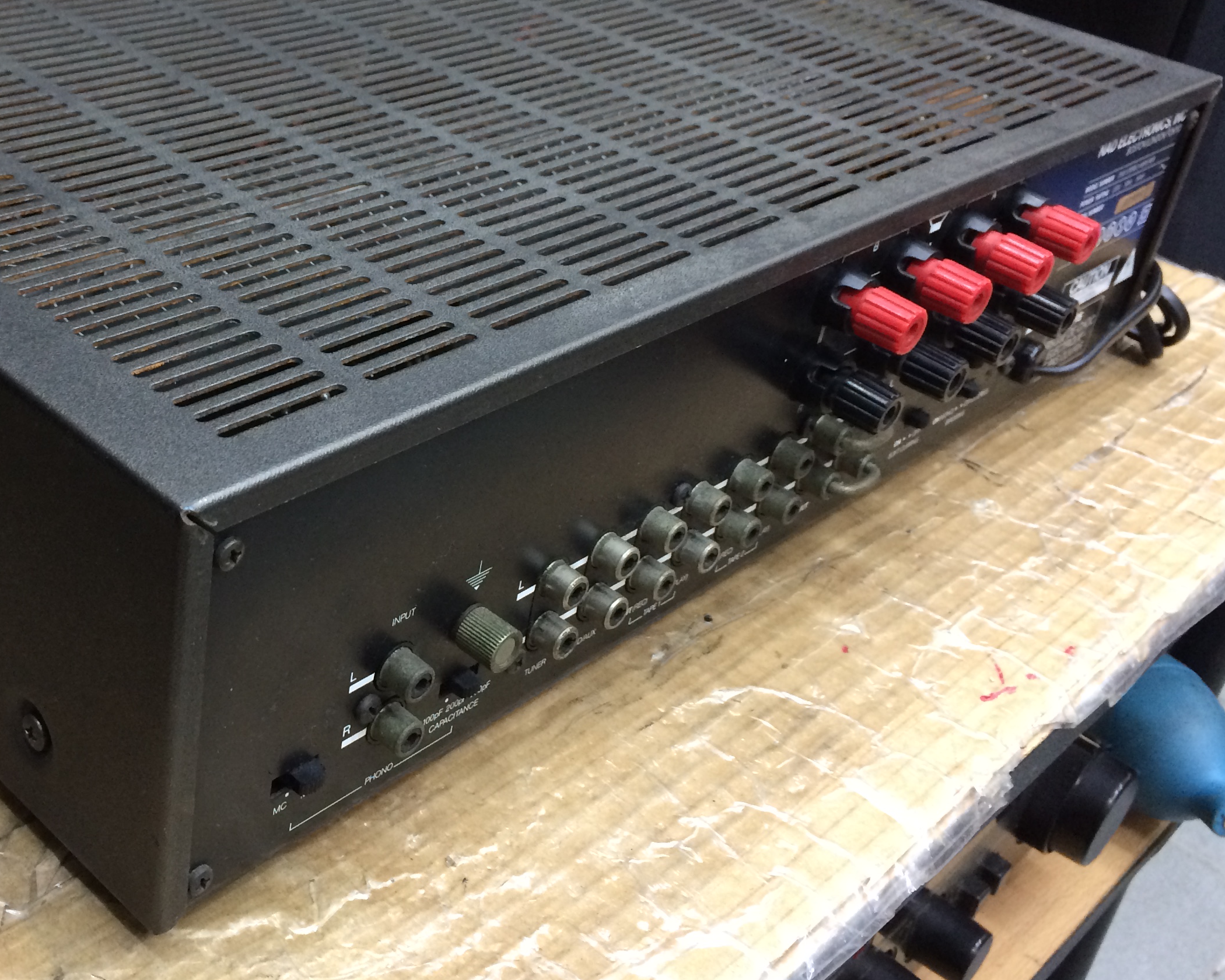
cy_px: 356
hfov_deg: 41.1
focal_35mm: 44
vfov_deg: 33.9
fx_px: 1595
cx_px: 349
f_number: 2.2
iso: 250
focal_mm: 4.15
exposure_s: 1/33
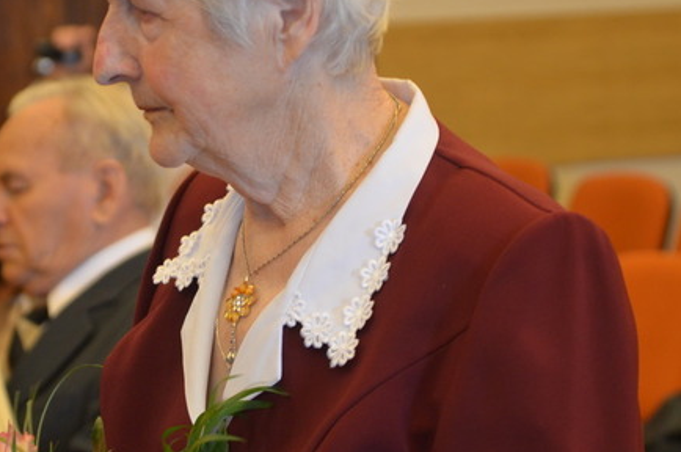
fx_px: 2871
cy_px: 173
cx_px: 215
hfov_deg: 13.5
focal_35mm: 152
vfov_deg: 9.0
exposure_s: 1/50
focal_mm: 62
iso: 800
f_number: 4
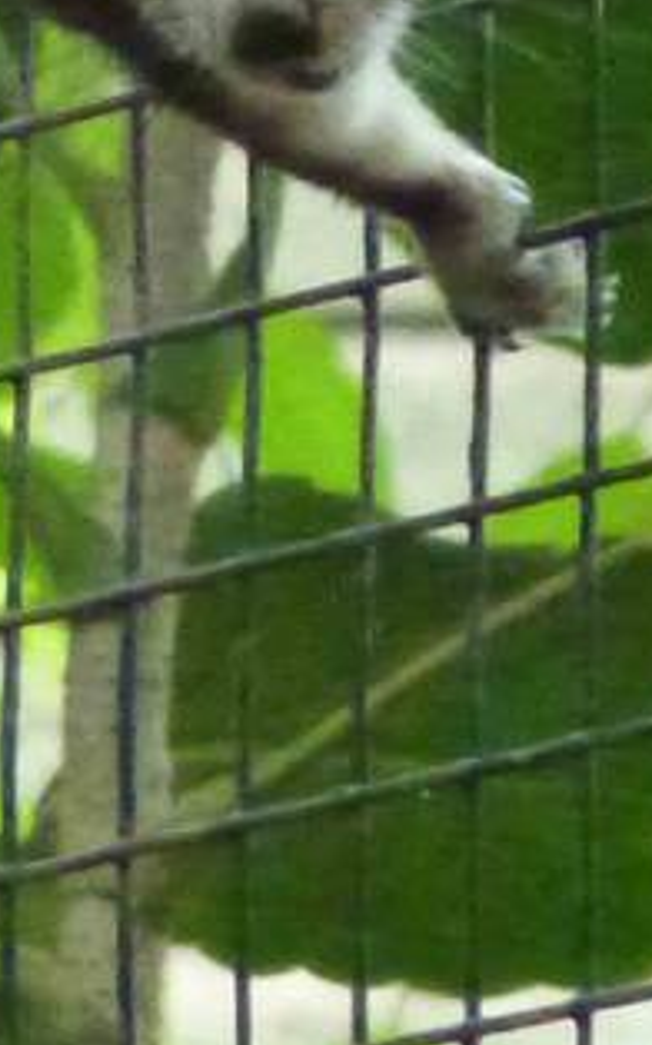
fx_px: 40835
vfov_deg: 1.5
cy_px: -463
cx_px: -103
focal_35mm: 1435
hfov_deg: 0.9
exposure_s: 1/20
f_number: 5.6
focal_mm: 47.7
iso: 1600
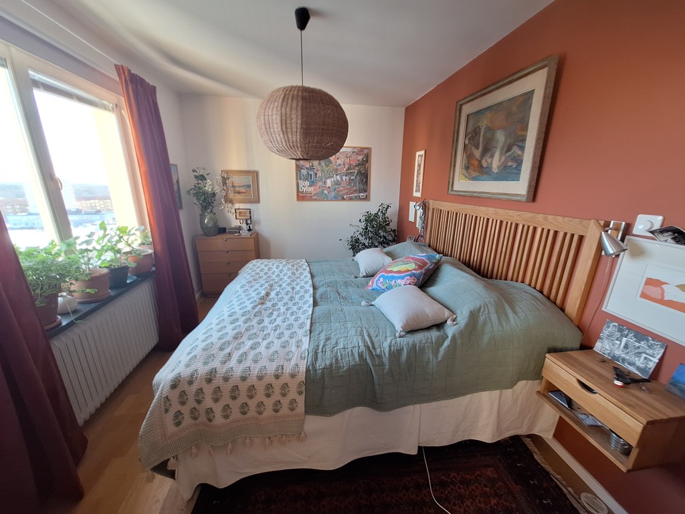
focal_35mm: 13
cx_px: 342
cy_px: 257
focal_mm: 1.74
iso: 80
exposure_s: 1/50
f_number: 2.2
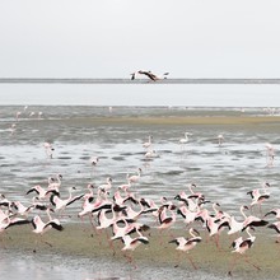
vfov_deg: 5.4
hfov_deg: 5.4
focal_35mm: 325
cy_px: 163
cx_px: 247
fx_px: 2974
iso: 800
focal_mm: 200
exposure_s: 1/640
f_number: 13
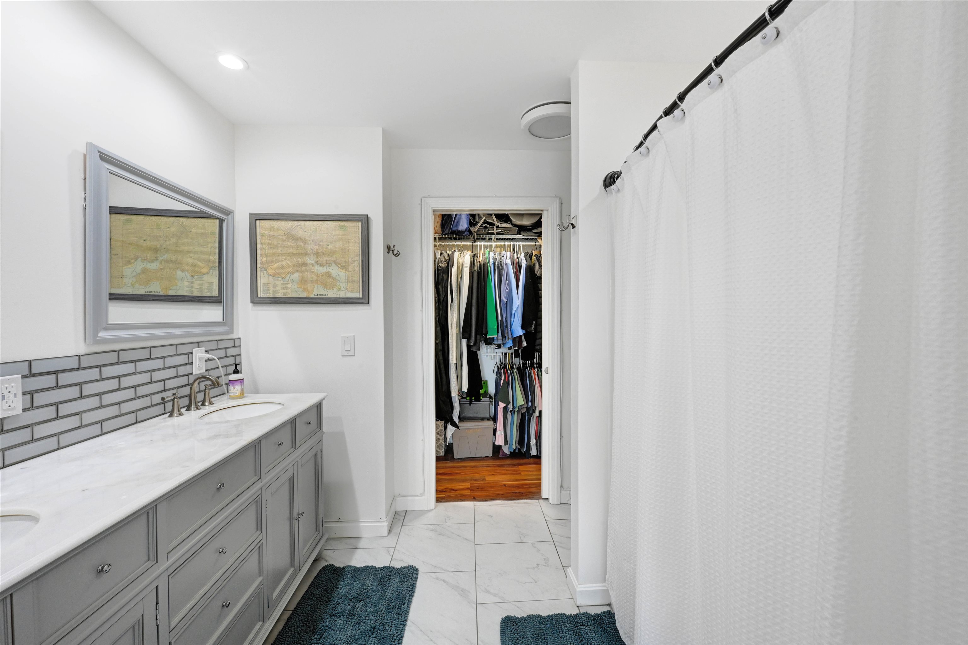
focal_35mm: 14
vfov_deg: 81.2
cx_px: 484
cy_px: 322
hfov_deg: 104.3
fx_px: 376
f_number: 14
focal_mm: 14
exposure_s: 1/50
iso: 2000
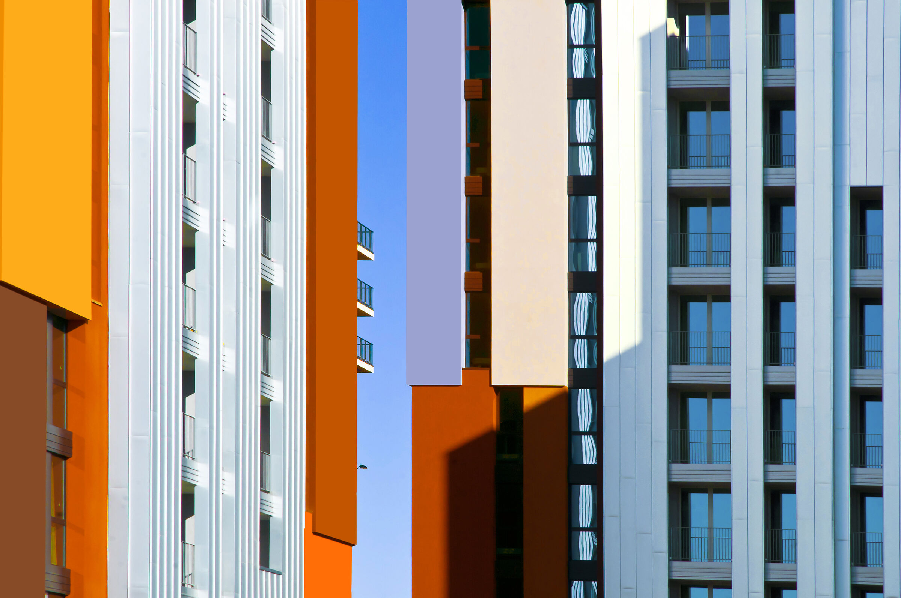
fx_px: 3187
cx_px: 450
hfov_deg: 16.1
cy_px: 299
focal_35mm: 128
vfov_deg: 10.7
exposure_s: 1/250
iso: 200
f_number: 18
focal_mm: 85
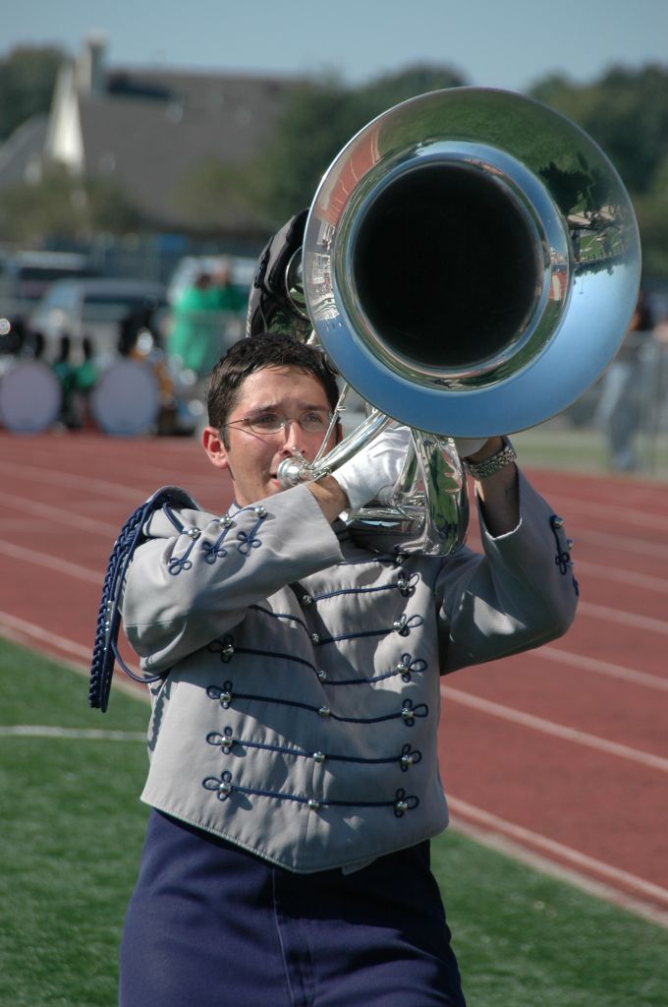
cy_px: 504
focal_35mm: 300
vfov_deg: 6.9
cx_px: 334
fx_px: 8372
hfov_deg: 4.6
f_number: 6.3
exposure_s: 1/640
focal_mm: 200
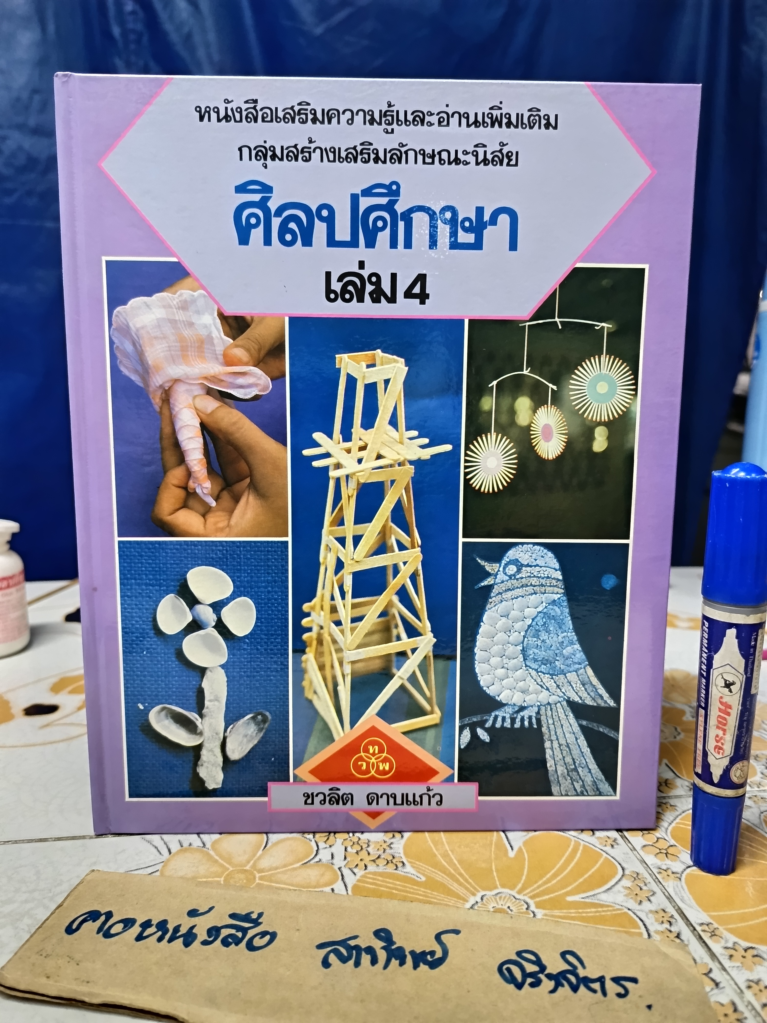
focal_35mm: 24
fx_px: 709
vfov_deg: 71.6
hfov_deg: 56.8
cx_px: 384
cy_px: 512
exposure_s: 1/25
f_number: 1.7
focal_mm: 5.31
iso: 1835
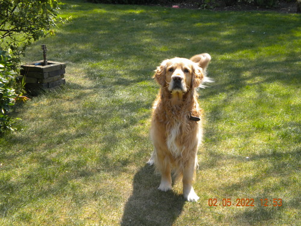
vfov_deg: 21.6
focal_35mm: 68
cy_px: 113
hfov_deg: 28.6
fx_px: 591
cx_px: 150
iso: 80
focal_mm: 12.3
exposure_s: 1/178
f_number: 4.6
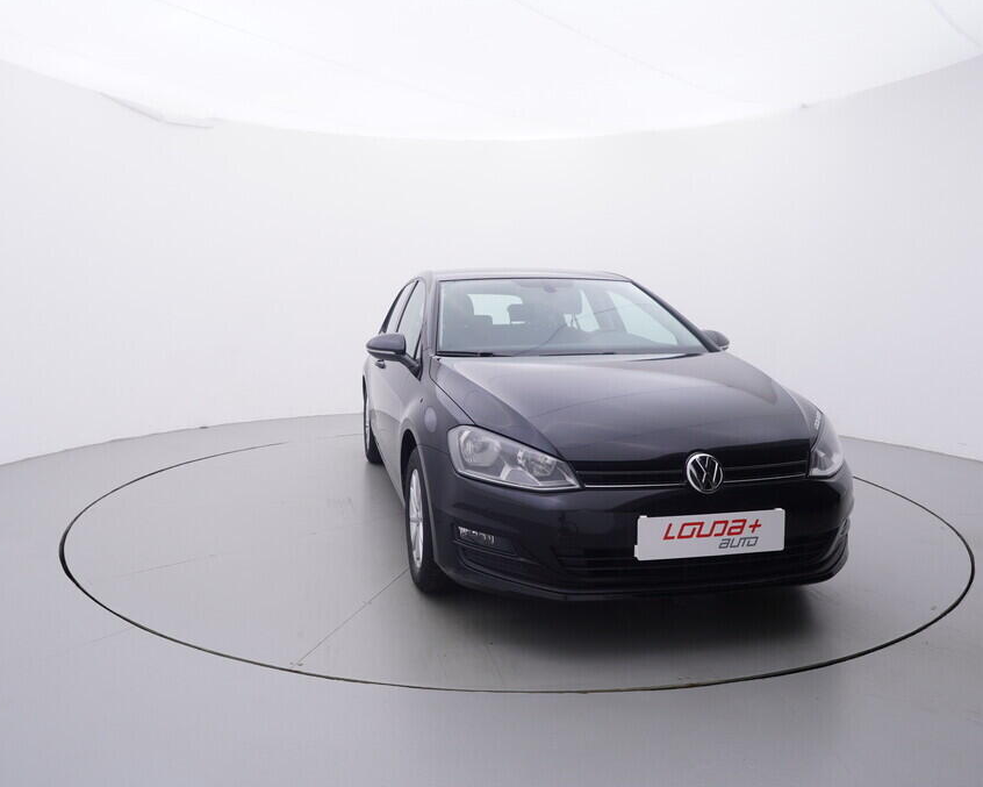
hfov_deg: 66.8
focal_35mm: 26
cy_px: 394
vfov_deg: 55.7
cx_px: 446
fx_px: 744
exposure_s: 1/80
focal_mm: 15
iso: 200
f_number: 5
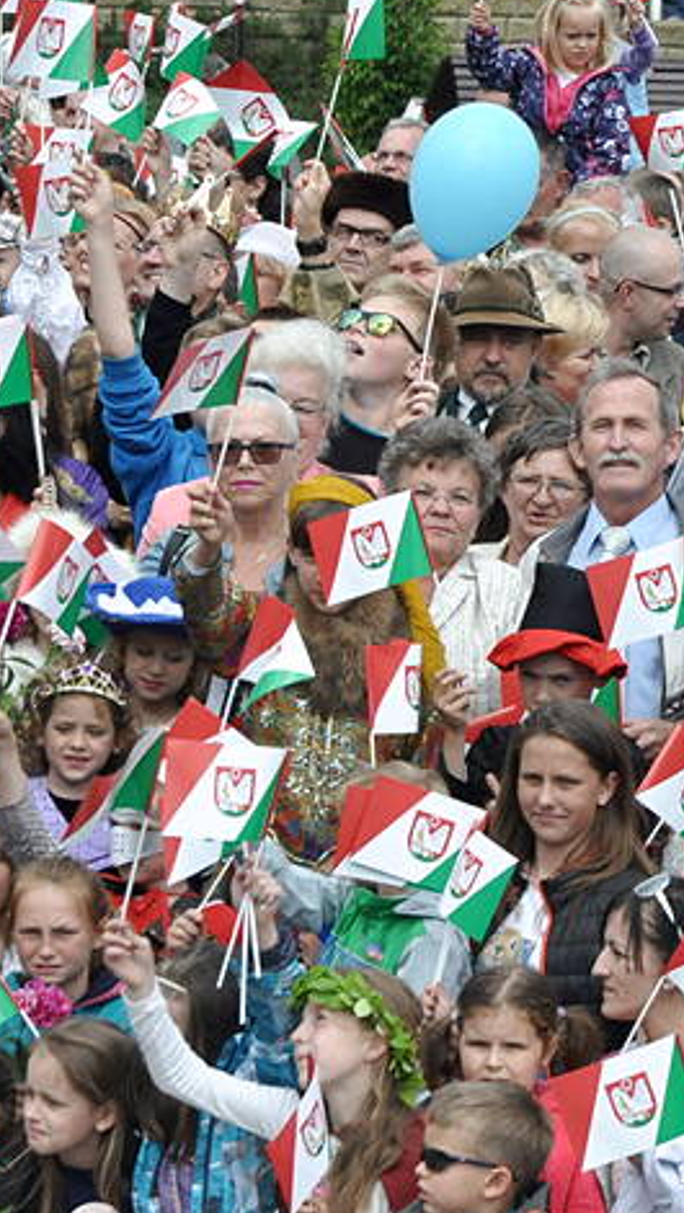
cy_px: 507
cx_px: 612
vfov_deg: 7.2
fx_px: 9590
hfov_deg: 4.1
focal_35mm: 298
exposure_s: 1/2000
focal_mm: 105
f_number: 9
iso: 1250
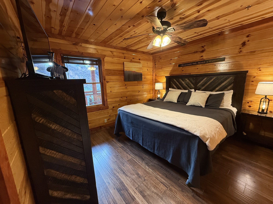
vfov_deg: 85.7
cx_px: 136
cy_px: 102
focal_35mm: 14
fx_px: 110
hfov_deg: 102.1
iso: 400
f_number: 2.2
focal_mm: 2.22
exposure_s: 1/60
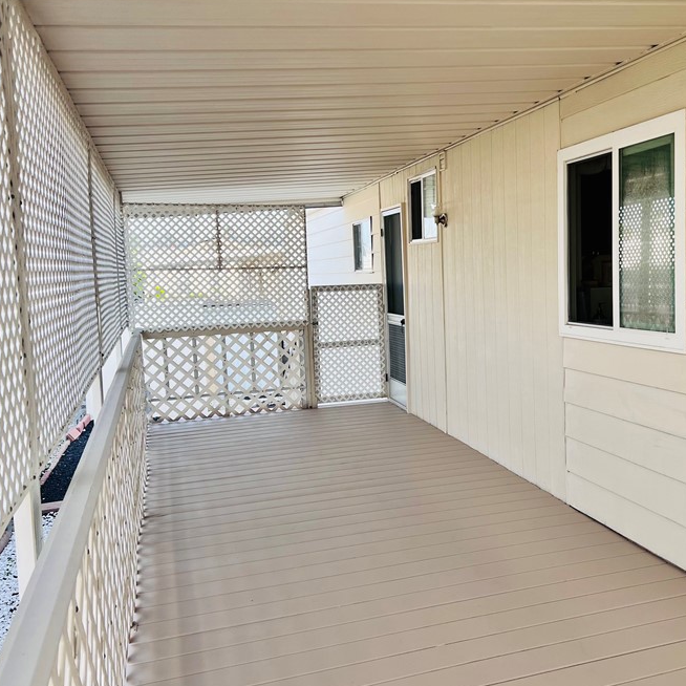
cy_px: 324
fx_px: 807
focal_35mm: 36
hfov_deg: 45.2
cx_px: 473
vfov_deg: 46.0
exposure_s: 1/375
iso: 50
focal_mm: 5.7
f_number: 1.5
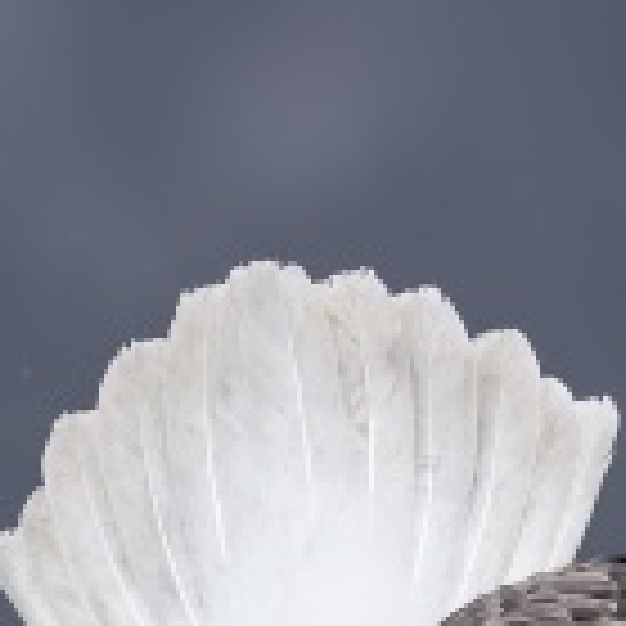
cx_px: 104
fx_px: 30035
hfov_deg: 1.2
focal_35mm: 1468
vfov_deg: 1.2
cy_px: 898
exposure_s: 1/3200
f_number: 2.8
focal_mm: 300
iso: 3200
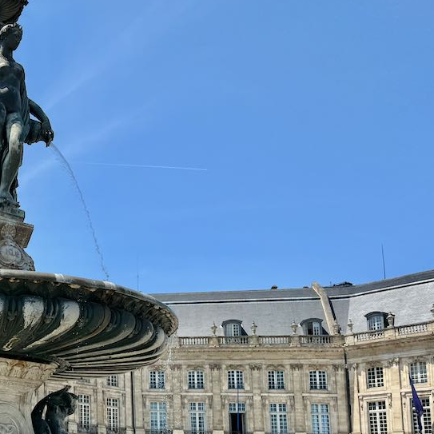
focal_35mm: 50
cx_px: -36
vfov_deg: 33.2
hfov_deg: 30.6
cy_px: 336
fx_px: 709
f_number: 1.78
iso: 80
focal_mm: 6.76
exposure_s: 1/3597
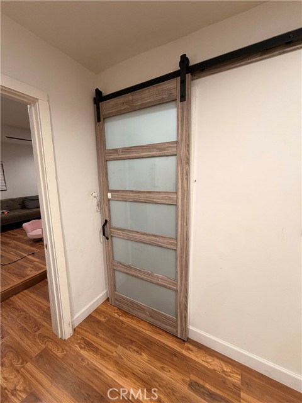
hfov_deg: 85.7
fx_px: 163
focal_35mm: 14
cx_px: 151
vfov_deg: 102.1
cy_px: 202
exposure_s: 1/60
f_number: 2.2
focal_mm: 2.22
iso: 250
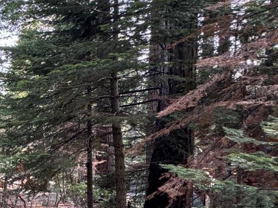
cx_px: -105
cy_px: 124
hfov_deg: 31.1
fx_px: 345
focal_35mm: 43
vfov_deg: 33.5
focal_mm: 2.22
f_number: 2.2
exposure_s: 1/99
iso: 125
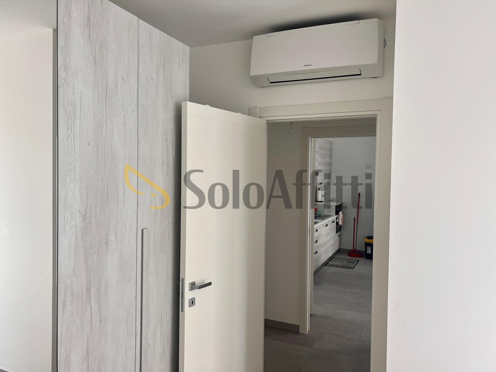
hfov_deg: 67.3
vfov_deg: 53.1
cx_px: 248
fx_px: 373
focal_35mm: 26
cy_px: 186
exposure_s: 1/121
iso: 100
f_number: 1.5
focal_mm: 5.7
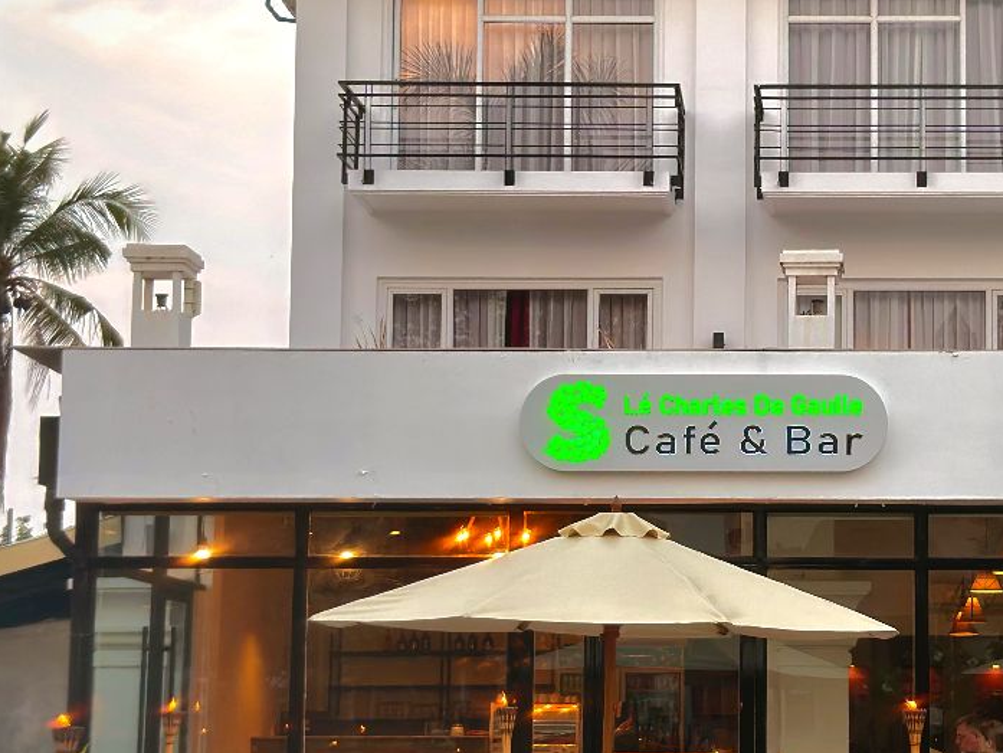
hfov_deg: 22.9
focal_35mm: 84
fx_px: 2434
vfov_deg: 17.6
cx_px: 826
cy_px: 427
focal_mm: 6.86
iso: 64
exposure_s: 1/154
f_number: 1.78
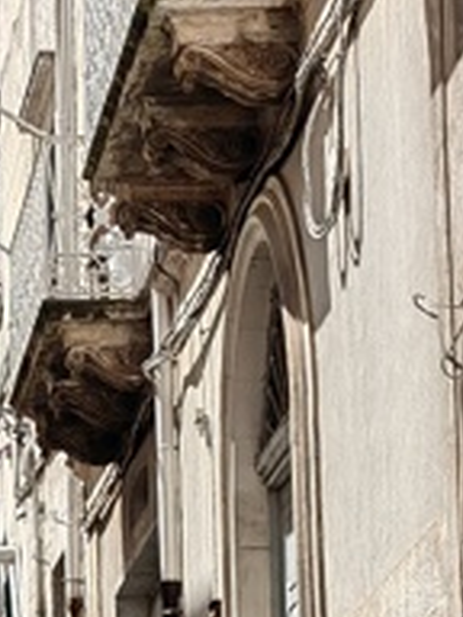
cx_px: -180
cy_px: 781
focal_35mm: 196
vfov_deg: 9.9
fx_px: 3495
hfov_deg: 7.5
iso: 80
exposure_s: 1/3125
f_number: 1.8
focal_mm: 5.54
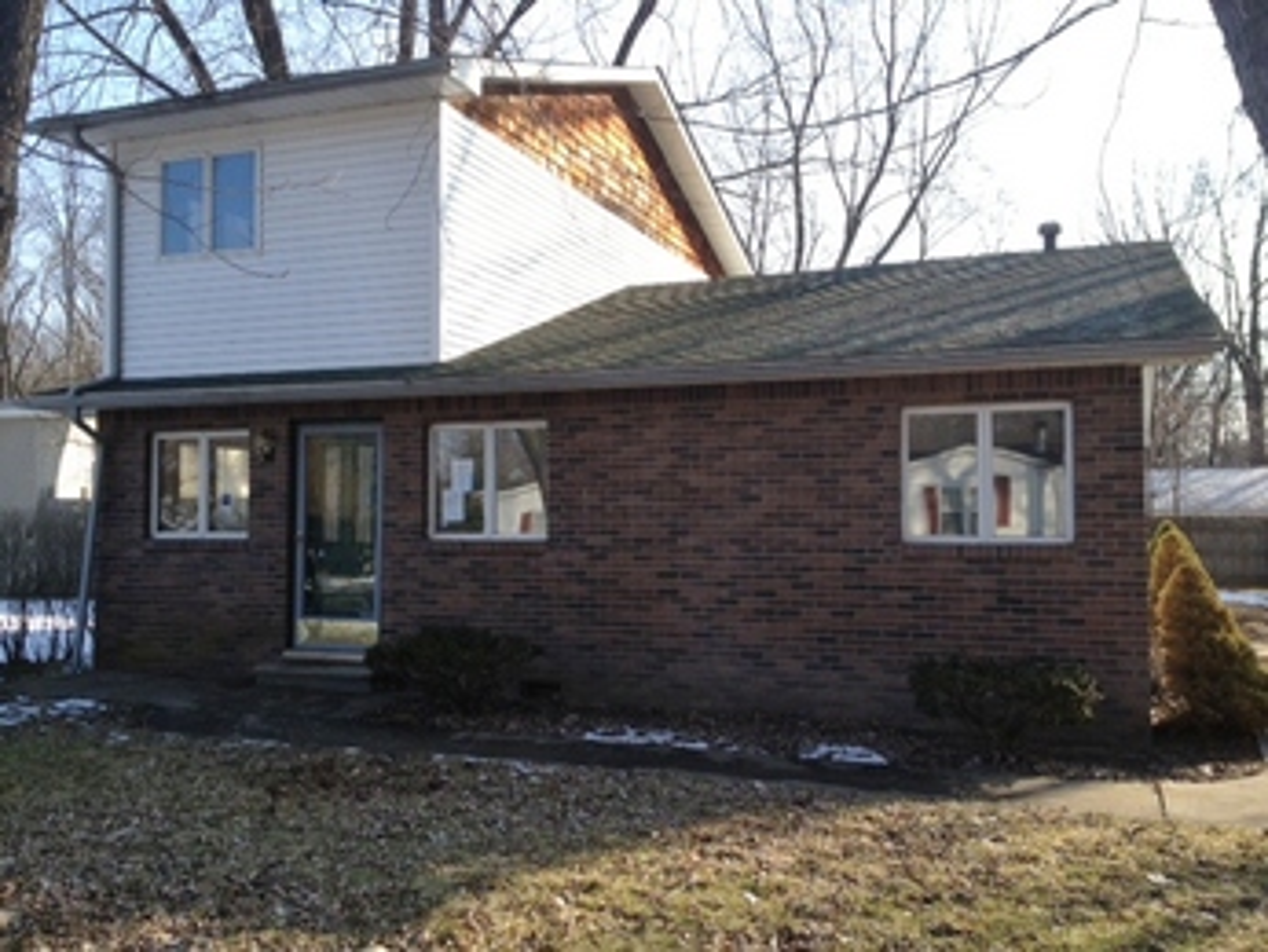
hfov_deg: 52.6
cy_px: 476
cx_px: 634
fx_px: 1283
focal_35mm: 35
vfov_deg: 40.7
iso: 50
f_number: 2.4
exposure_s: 1/521
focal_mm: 4.28
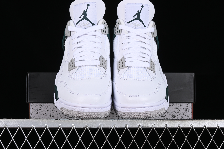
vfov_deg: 18.2
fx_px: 467
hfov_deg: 27.0
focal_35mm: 75
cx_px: 112
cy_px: 74
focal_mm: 50
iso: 160
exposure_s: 1/100
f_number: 8
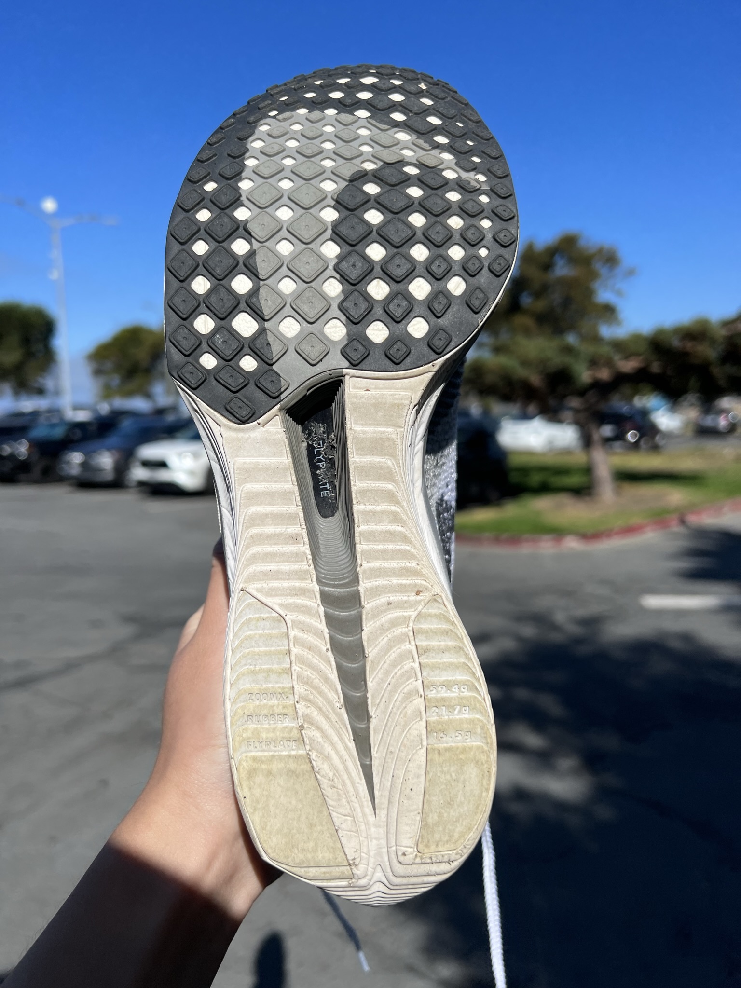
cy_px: 494
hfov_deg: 53.1
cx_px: 370
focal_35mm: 26
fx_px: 742
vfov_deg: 67.3
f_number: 1.5
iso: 50
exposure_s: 1/8000
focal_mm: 5.7
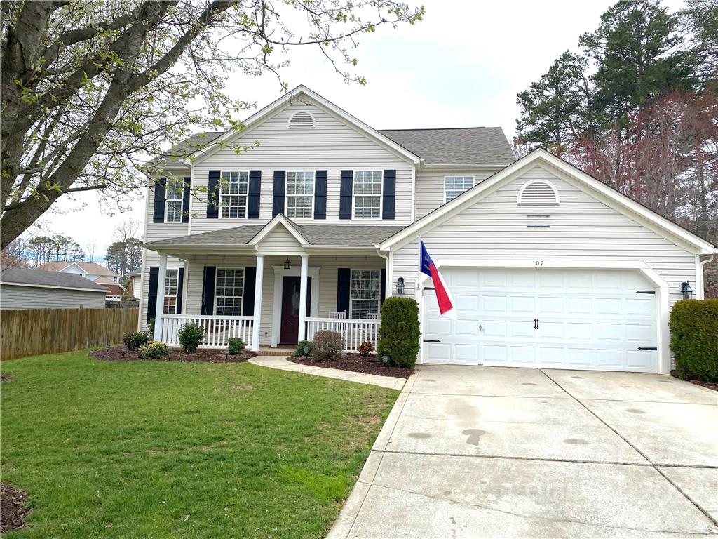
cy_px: 270
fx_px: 539
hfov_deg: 67.3
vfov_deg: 53.1
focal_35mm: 26
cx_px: 359
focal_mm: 4.25
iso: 32
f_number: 1.8
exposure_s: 1/1429
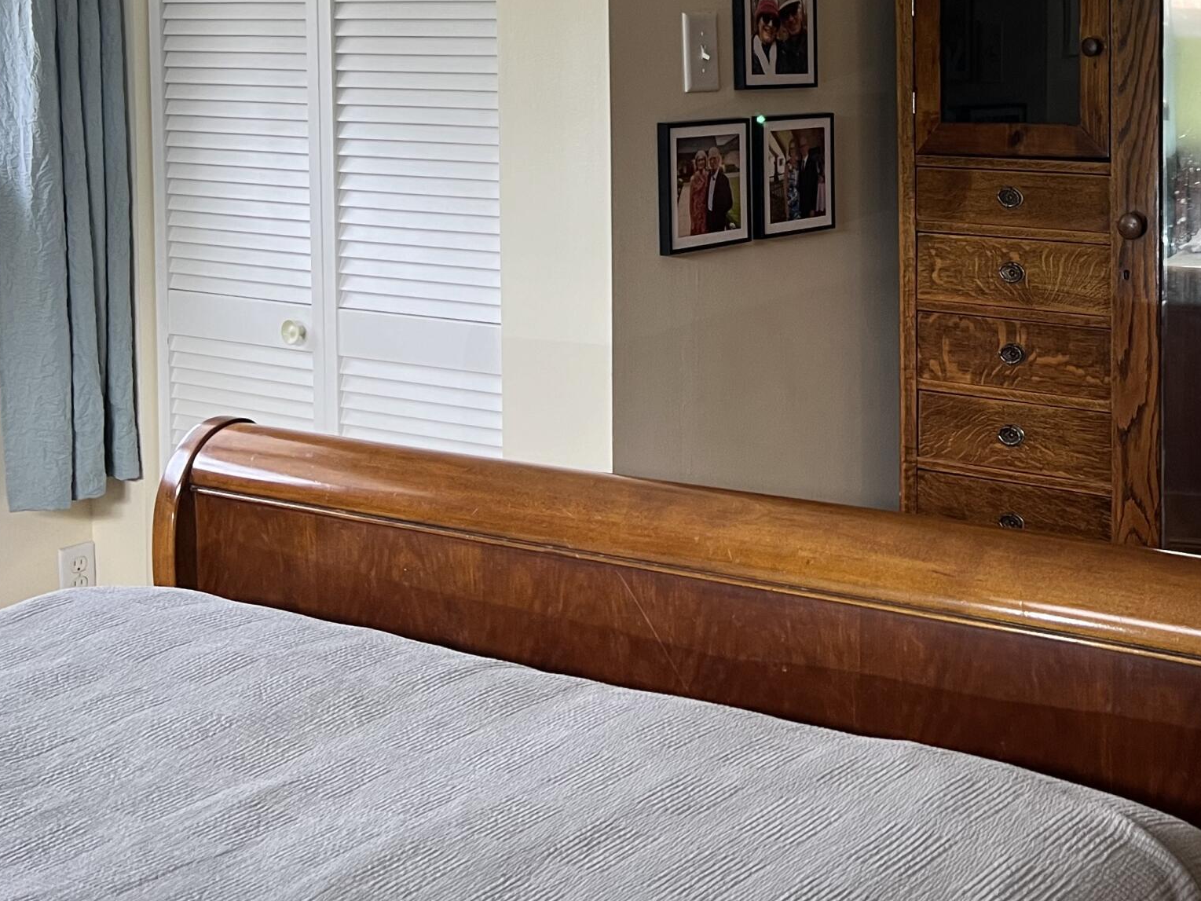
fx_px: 1770
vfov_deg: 27.8
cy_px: 151
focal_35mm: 51
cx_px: 1003
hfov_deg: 35.9
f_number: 1.5
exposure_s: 1/66
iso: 125
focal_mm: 5.7
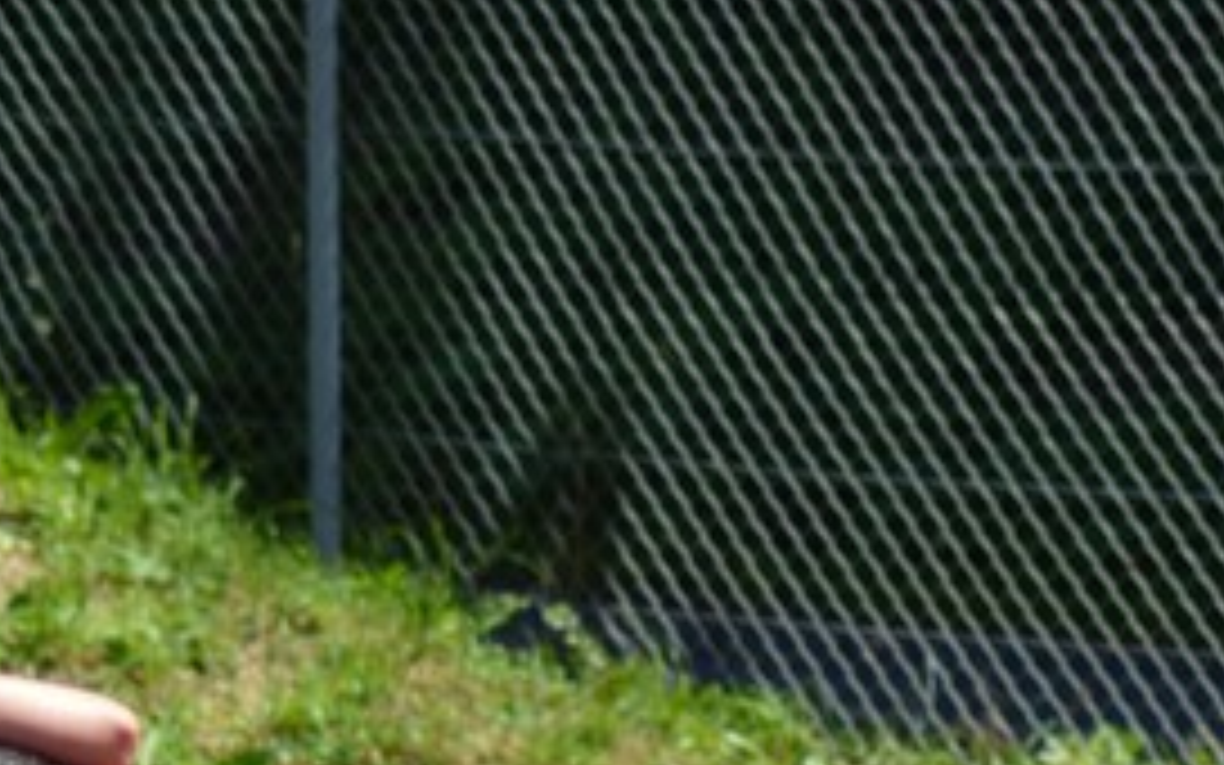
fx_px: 13410
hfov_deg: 5.2
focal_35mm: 402
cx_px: 936
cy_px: 1384
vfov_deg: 3.2
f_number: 4
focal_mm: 70
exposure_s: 1/1000
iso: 180
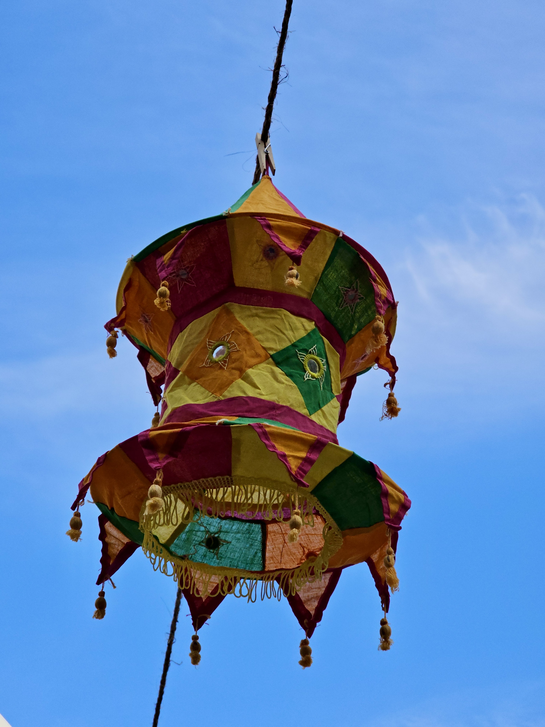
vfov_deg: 28.2
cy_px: 364
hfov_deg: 21.3
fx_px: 1448
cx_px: 272
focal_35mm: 69
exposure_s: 1/1794
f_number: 2.4
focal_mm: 7.9
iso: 50
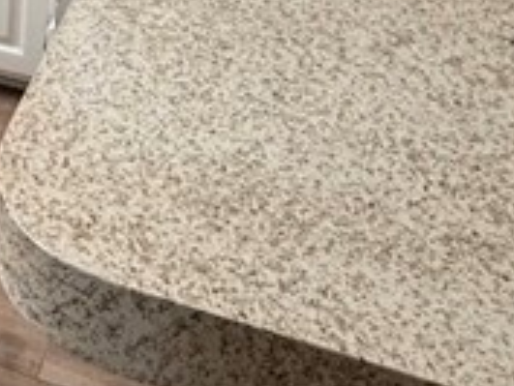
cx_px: -186
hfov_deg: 21.4
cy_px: -296
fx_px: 1204
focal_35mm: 81
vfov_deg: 15.7
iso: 250
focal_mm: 2.22
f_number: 2.2
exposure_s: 1/120
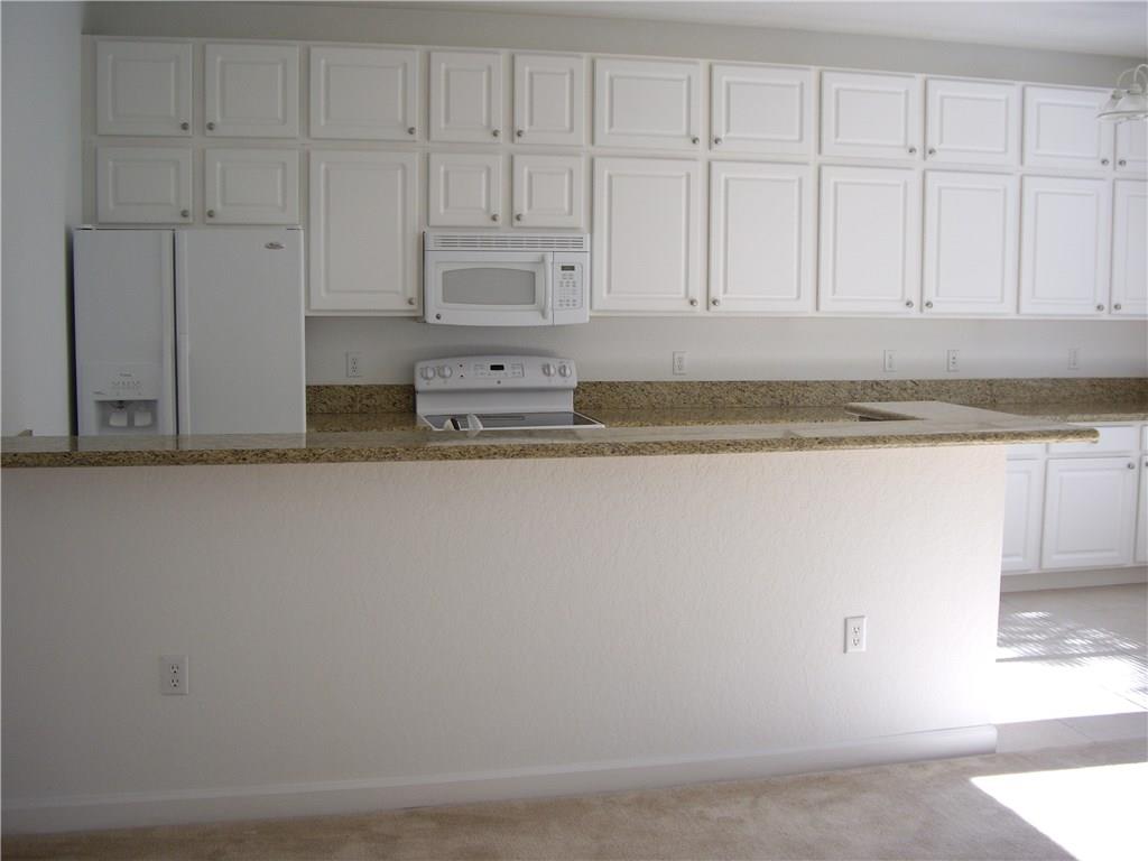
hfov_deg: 49.0
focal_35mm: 38
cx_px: 574
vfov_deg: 37.7
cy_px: 430
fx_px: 1260
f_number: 2.8
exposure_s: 1/60
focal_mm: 7.9
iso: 100
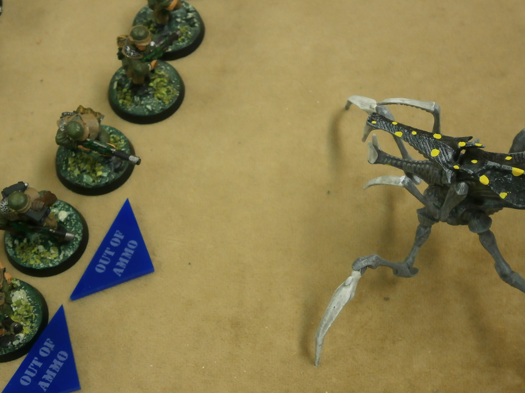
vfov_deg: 24.4
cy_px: 196
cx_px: 275
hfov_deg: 32.2
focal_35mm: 60
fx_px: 910
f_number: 3.4
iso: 200
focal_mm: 8.3
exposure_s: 1/30
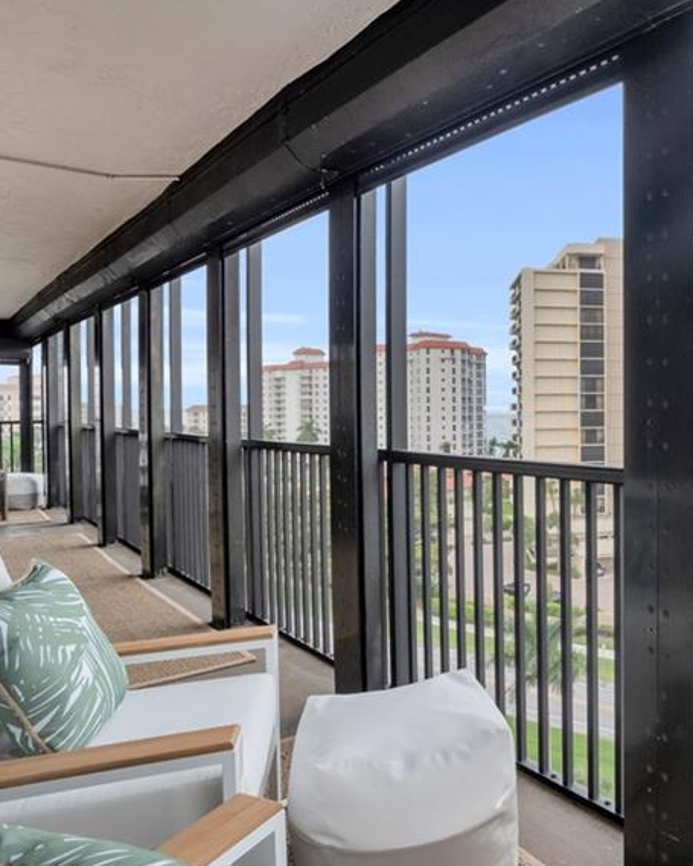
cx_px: 612
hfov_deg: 48.1
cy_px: 413
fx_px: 692
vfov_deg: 64.0
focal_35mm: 27
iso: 200
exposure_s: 1/100
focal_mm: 16
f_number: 9
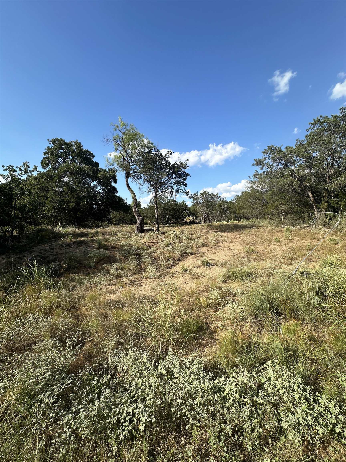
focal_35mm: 14
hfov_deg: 85.7
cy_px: 231
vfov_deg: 102.1
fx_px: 187
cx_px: 173
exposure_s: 1/1435
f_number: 2.2
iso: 40
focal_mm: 2.22
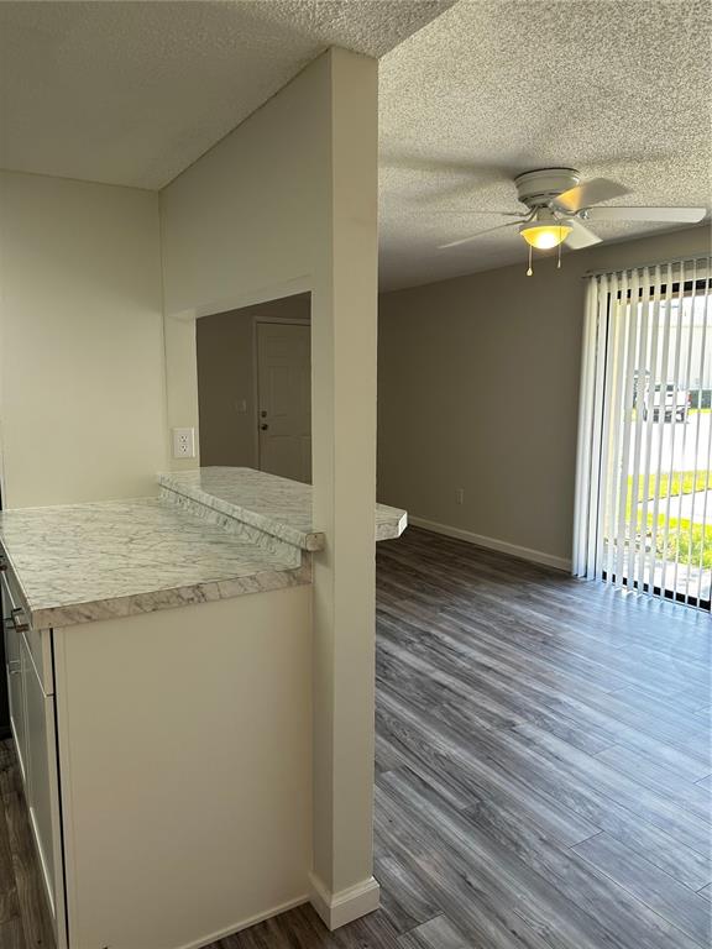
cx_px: 356
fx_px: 658
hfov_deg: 56.8
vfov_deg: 71.6
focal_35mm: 24
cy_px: 474
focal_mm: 6.86
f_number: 1.78
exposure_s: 1/163
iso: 100
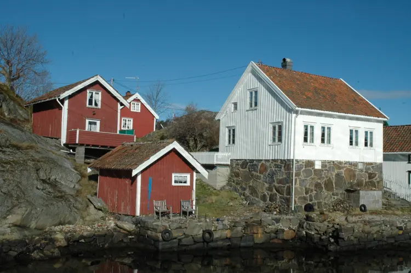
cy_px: 136
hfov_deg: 48.0
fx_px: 462
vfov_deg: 33.0
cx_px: 206
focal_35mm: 40
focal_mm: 27
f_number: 25
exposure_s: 1/400
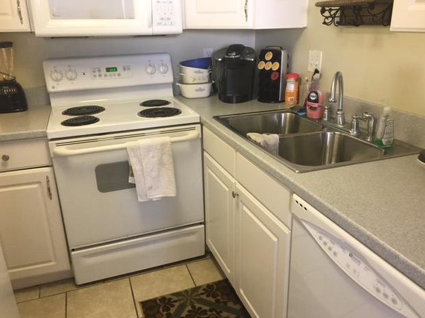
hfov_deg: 60.0
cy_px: 160
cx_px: 214
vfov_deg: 46.8
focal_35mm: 30
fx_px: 368
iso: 125
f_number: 2.2
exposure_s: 1/30
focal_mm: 4.15
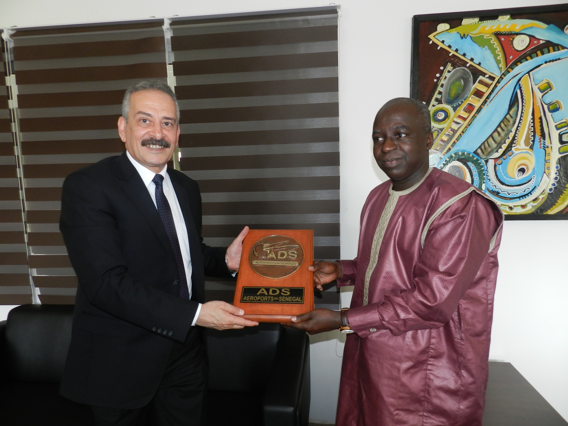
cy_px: 213
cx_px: 284
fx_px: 377
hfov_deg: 73.9
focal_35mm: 23
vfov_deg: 58.9
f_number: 3.4
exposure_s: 1/30
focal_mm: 4
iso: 200
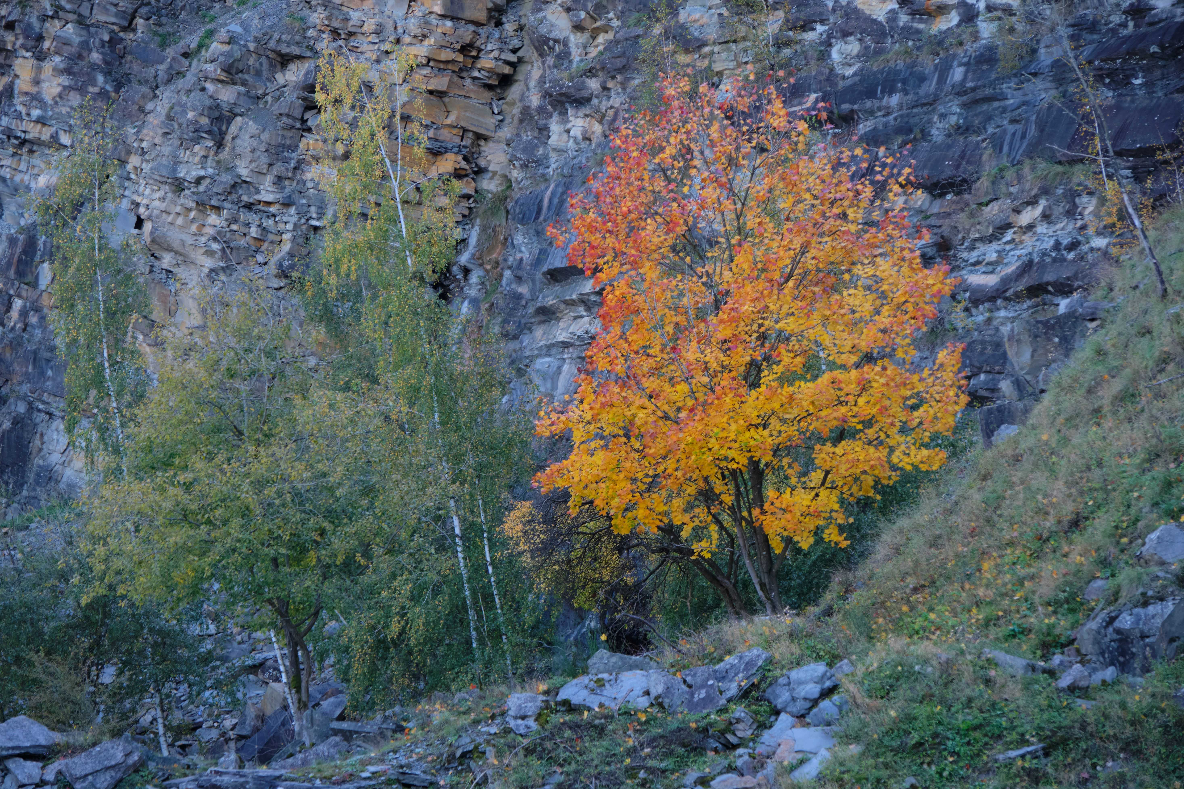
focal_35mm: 132
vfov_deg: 10.4
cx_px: 592
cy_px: 394
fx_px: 4341
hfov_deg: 15.5
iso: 800
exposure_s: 1/60
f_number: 5.6
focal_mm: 88.2
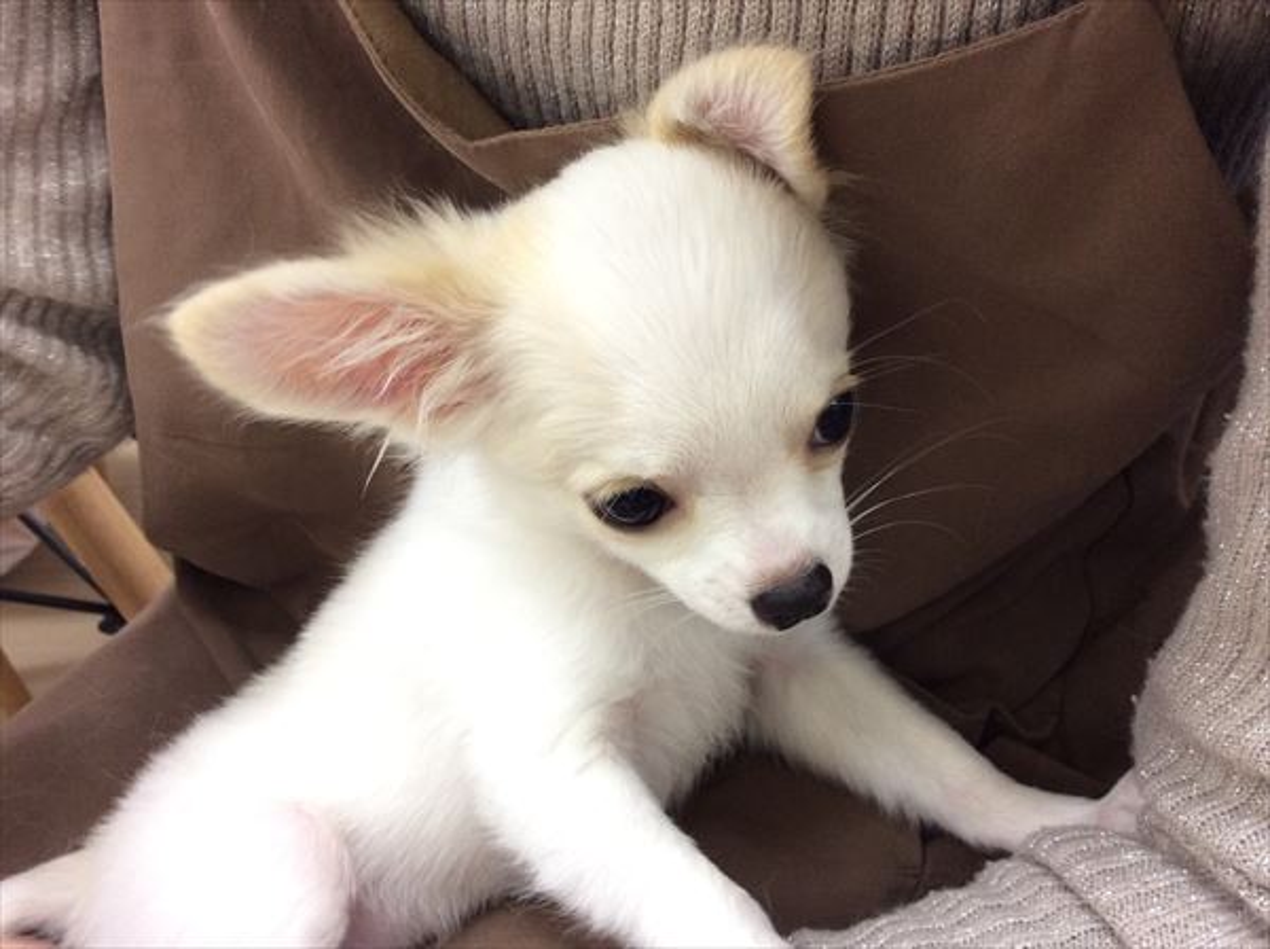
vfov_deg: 44.0
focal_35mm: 32
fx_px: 1172
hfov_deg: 56.9
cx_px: 635
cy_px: 474
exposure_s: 1/24
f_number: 2.4
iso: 80
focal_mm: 3.3
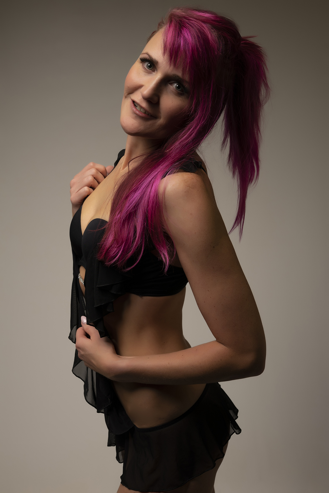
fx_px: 685
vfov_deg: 39.6
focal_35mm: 50
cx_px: 164
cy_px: 246
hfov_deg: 27.0
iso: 125
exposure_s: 1/200
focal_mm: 50
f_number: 8
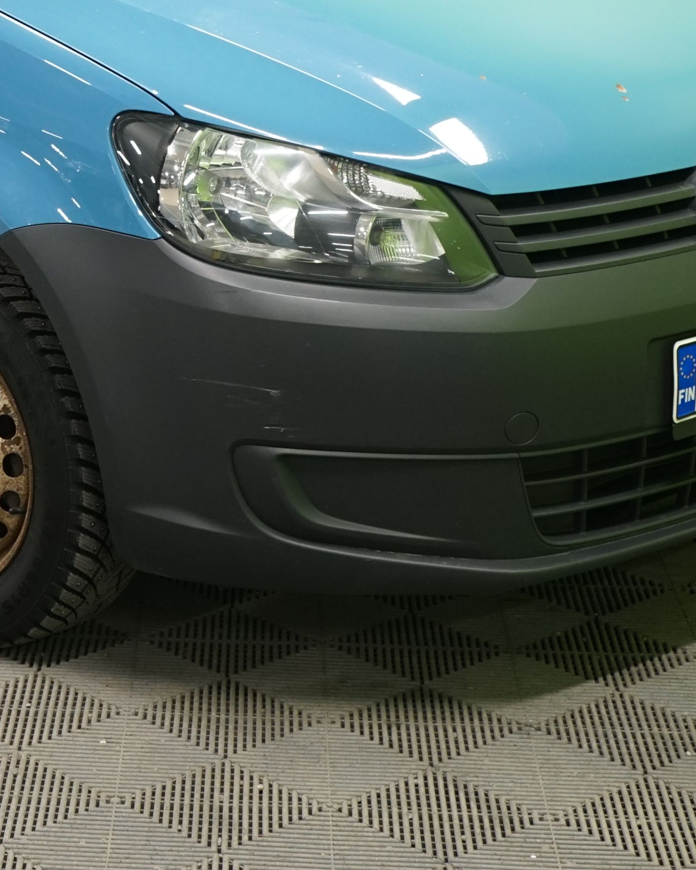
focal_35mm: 98
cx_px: -32
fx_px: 2523
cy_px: 92
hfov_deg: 15.4
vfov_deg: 19.2
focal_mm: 35
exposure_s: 1/30
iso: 800
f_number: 5.6
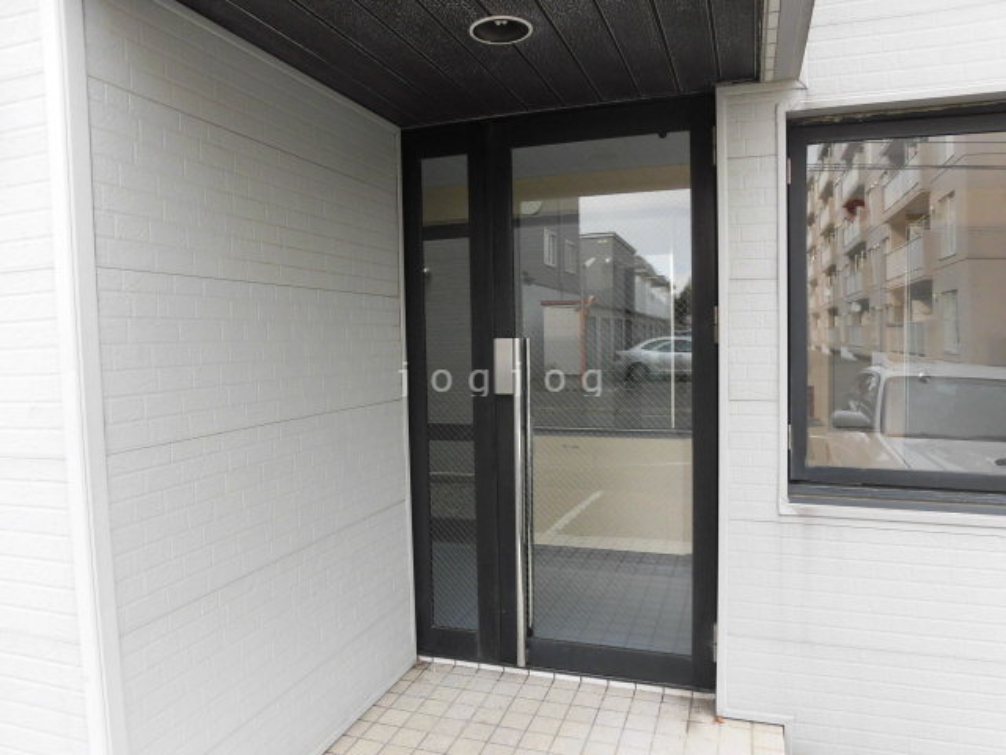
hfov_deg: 71.6
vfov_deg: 56.8
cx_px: 503
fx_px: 697
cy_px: 378
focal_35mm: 24
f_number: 3.1
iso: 100
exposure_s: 1/100
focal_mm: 4.3
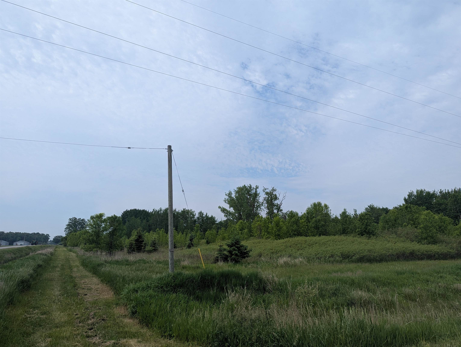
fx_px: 320
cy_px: 174
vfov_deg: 56.9
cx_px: 230
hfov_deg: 71.5
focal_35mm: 24
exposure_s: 1/3145
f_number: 1.85
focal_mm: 6.81
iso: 56
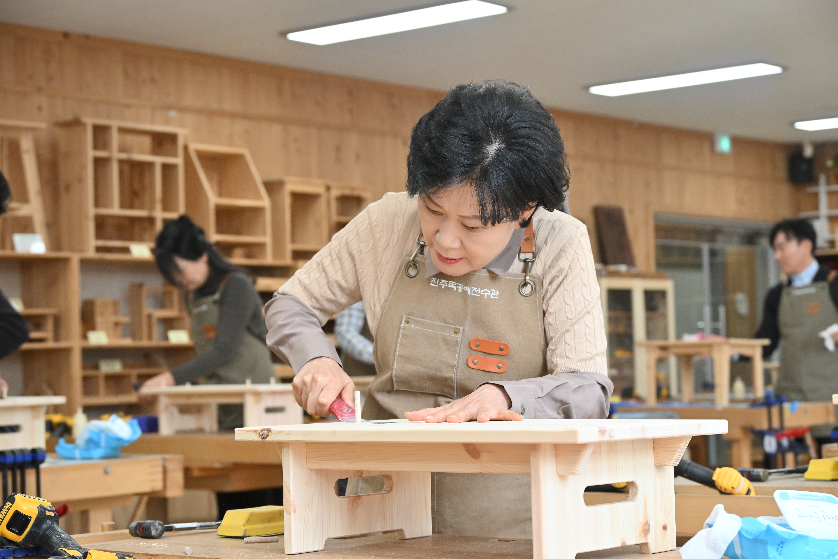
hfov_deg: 28.5
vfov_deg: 19.2
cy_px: 280
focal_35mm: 71
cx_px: 419
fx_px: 1653
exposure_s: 1/250
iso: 2000
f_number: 6.3
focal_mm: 71
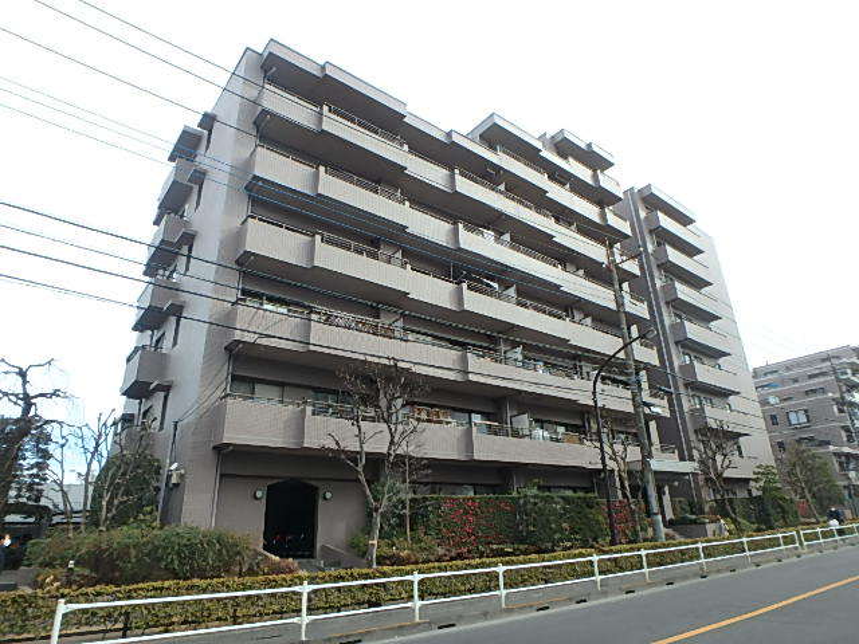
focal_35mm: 21
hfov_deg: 79.0
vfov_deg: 63.4
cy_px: 322
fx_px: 521
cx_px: 430
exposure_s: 1/400
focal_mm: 3.7
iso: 125
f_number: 3.5
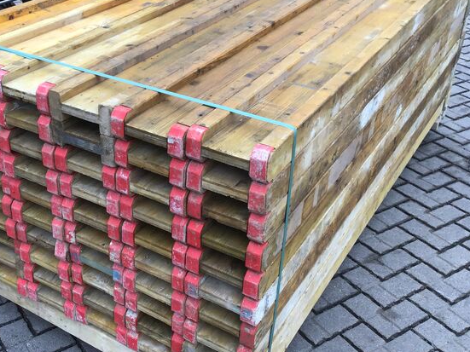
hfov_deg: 41.8
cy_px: 168
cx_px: 178
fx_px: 611
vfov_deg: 32.2
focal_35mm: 45
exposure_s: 1/100
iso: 50
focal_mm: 3.3
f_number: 2.4
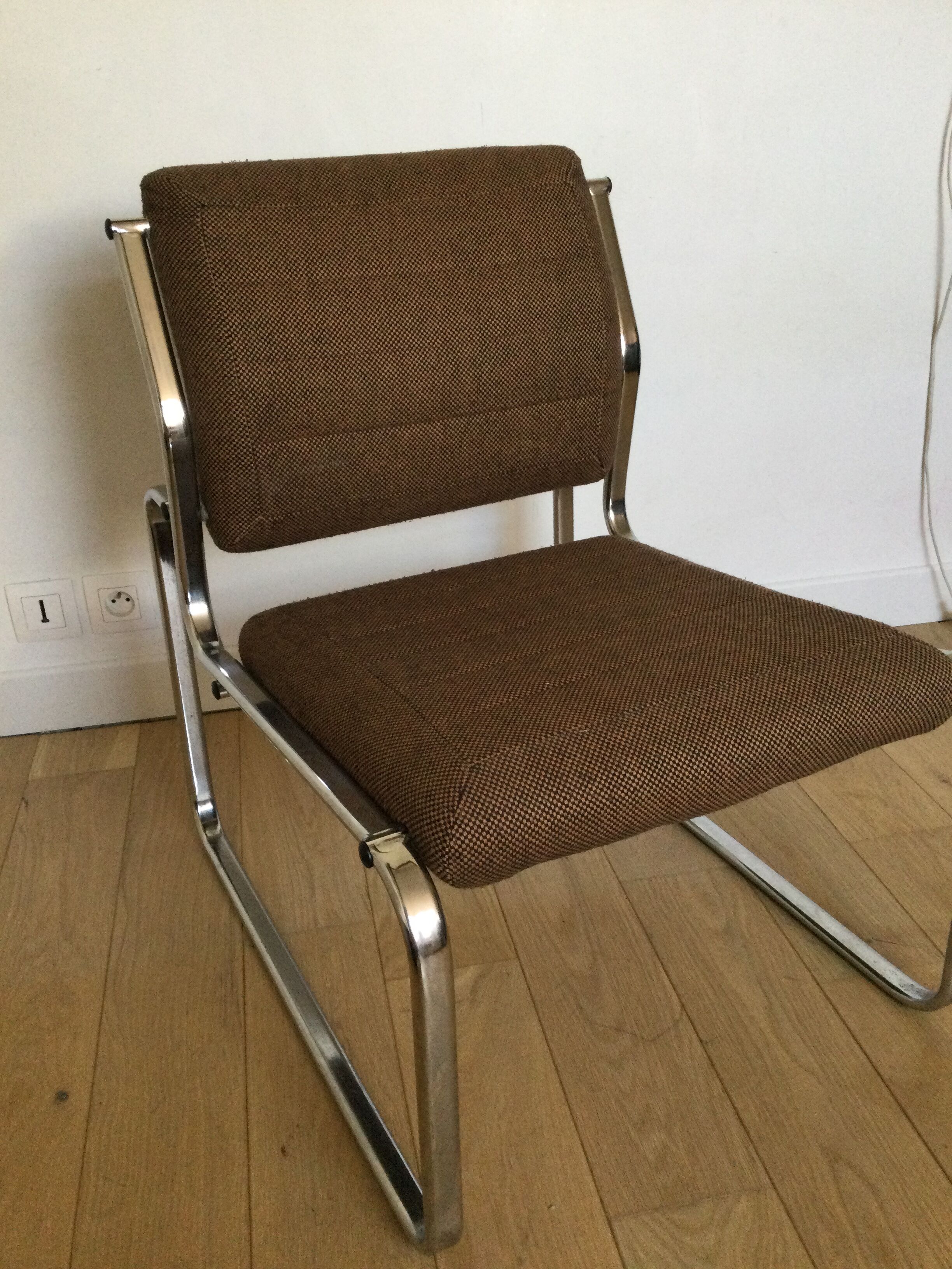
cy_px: 634
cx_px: 476
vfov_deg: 58.4
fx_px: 1137
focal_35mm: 31
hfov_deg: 45.4
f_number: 2.4
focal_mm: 3.3
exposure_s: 1/33
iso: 64
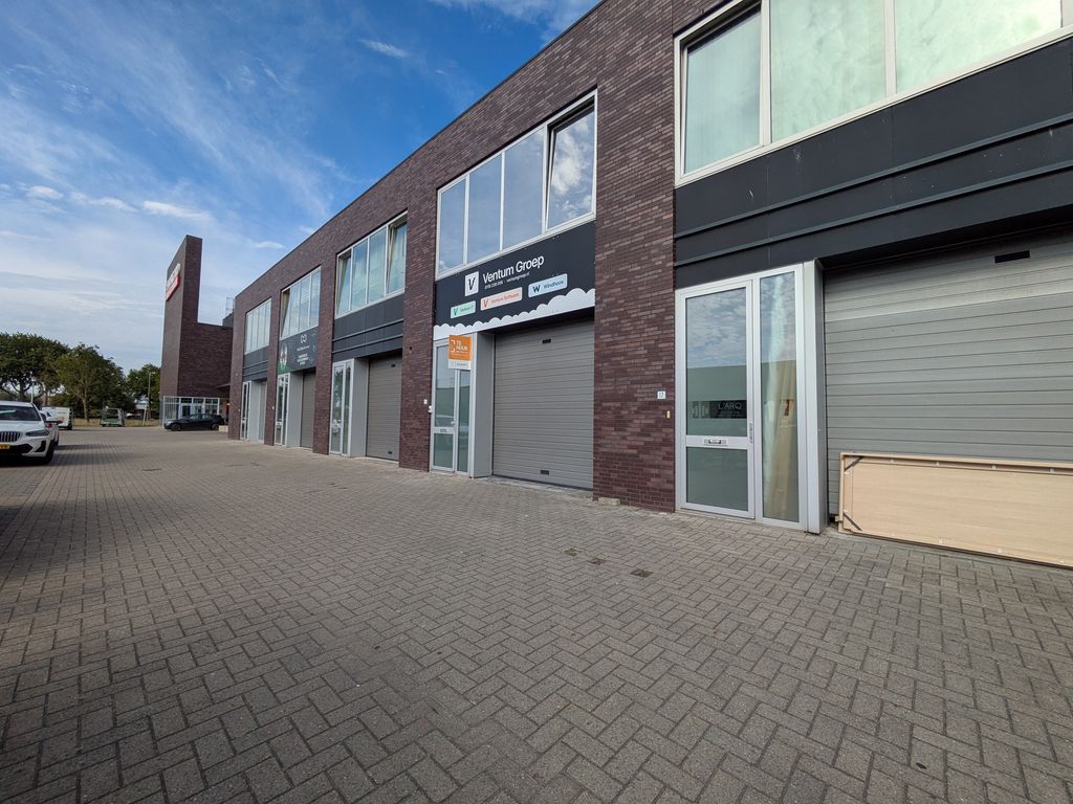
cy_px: 402
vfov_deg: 85.7
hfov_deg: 102.1
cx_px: 536
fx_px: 434
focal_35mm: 14
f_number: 2.2
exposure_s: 1/2237
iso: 50
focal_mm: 1.83
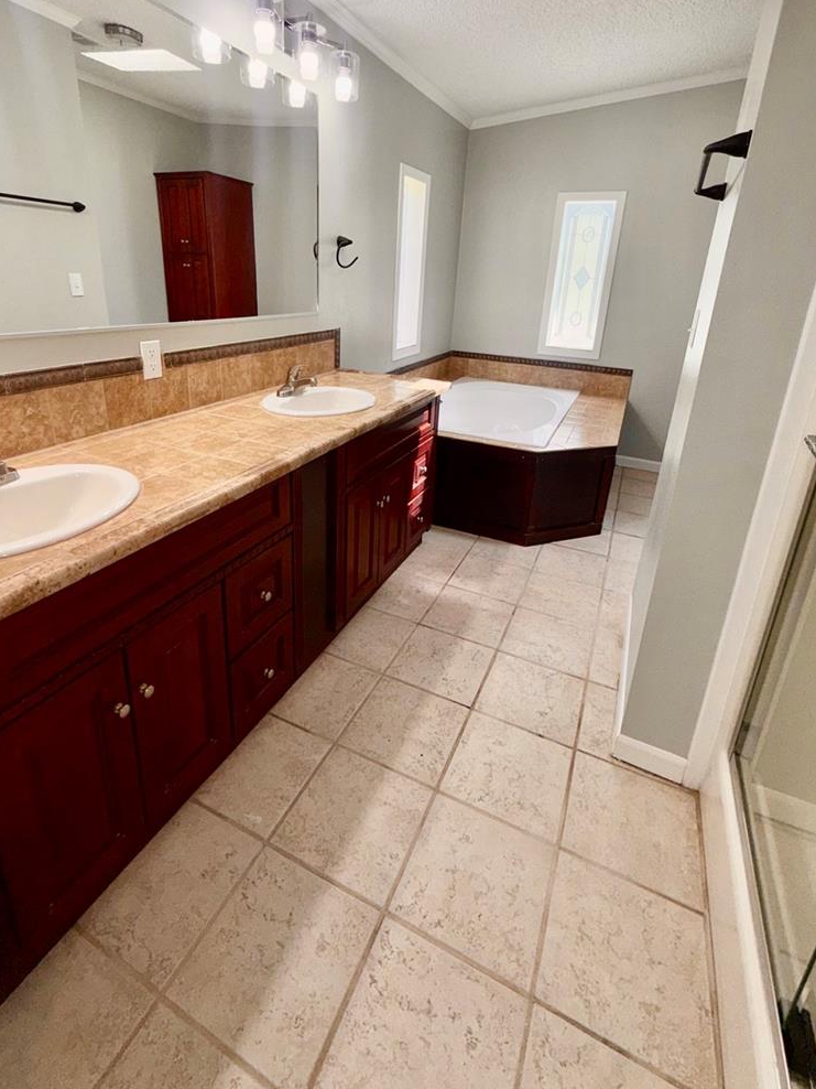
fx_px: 534
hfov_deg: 74.7
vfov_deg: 90.1
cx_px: 385
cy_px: 445
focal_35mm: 17
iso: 25
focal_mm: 2.22
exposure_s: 1/122
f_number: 2.2
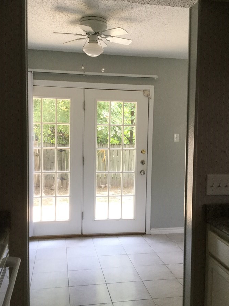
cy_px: 155
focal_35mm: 36
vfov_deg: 51.4
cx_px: 121
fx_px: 318
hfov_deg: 39.6
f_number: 2.4
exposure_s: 1/30
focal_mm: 3.3
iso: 25
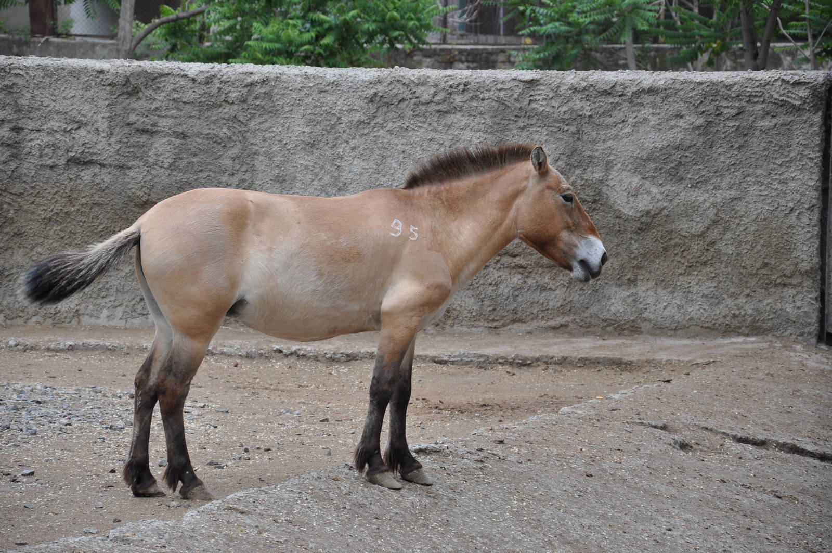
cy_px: 276
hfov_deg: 13.1
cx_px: 416
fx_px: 3636
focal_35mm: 158
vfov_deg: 8.7
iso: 400
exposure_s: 1/400
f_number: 5.6
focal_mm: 105
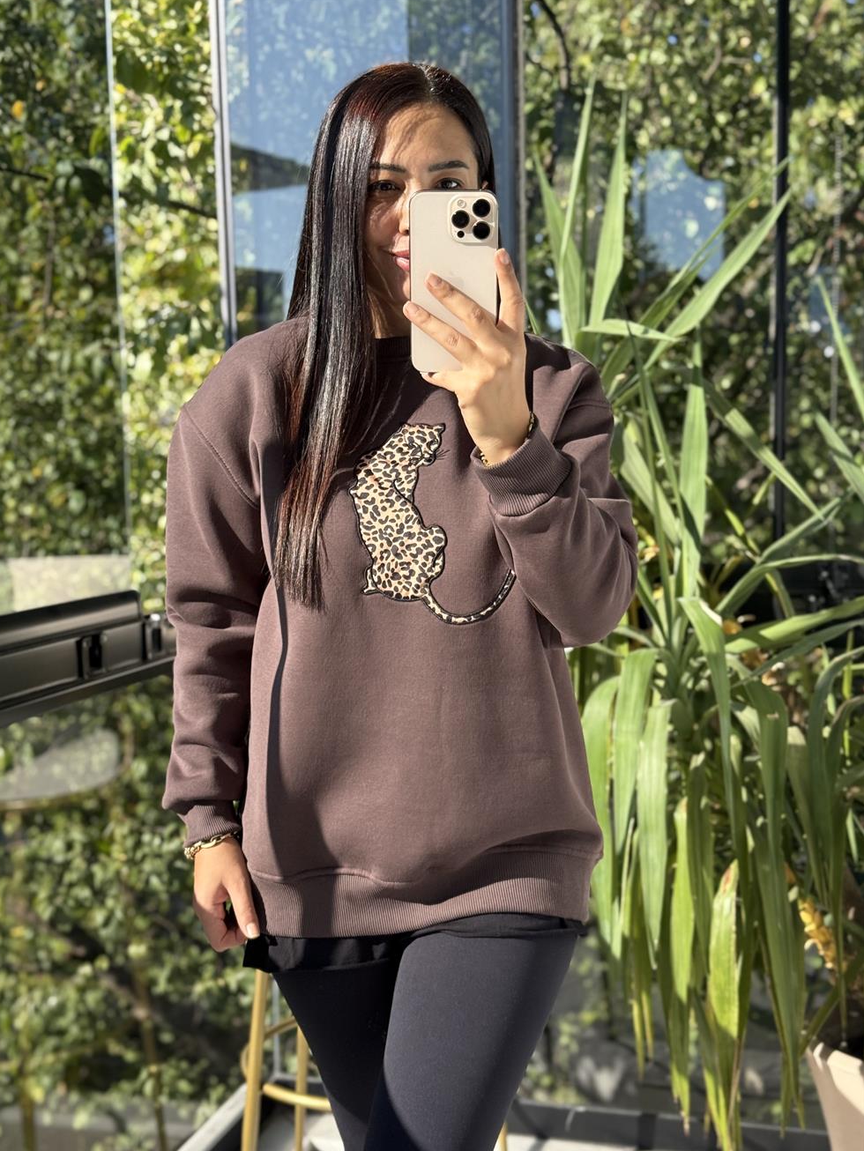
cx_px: 427
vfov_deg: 38.9
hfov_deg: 29.7
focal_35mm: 49
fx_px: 1630
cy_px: 582
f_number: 1.78
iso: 64
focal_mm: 6.76
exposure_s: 1/1242
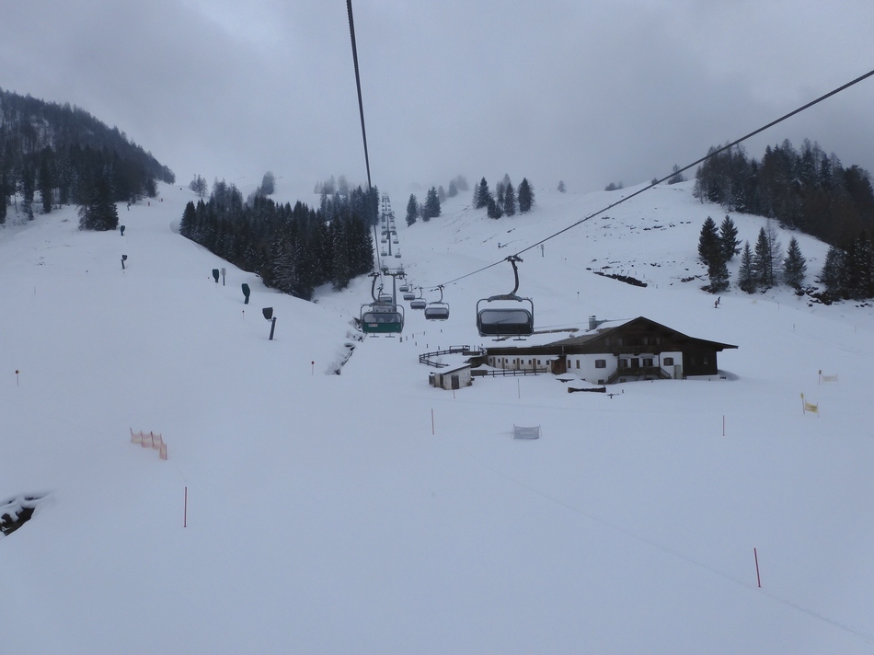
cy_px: 328
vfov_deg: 56.8
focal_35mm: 24
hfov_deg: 71.6
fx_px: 606
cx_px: 437
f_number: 4.5
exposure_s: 1/1600
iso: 100
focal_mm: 4.3
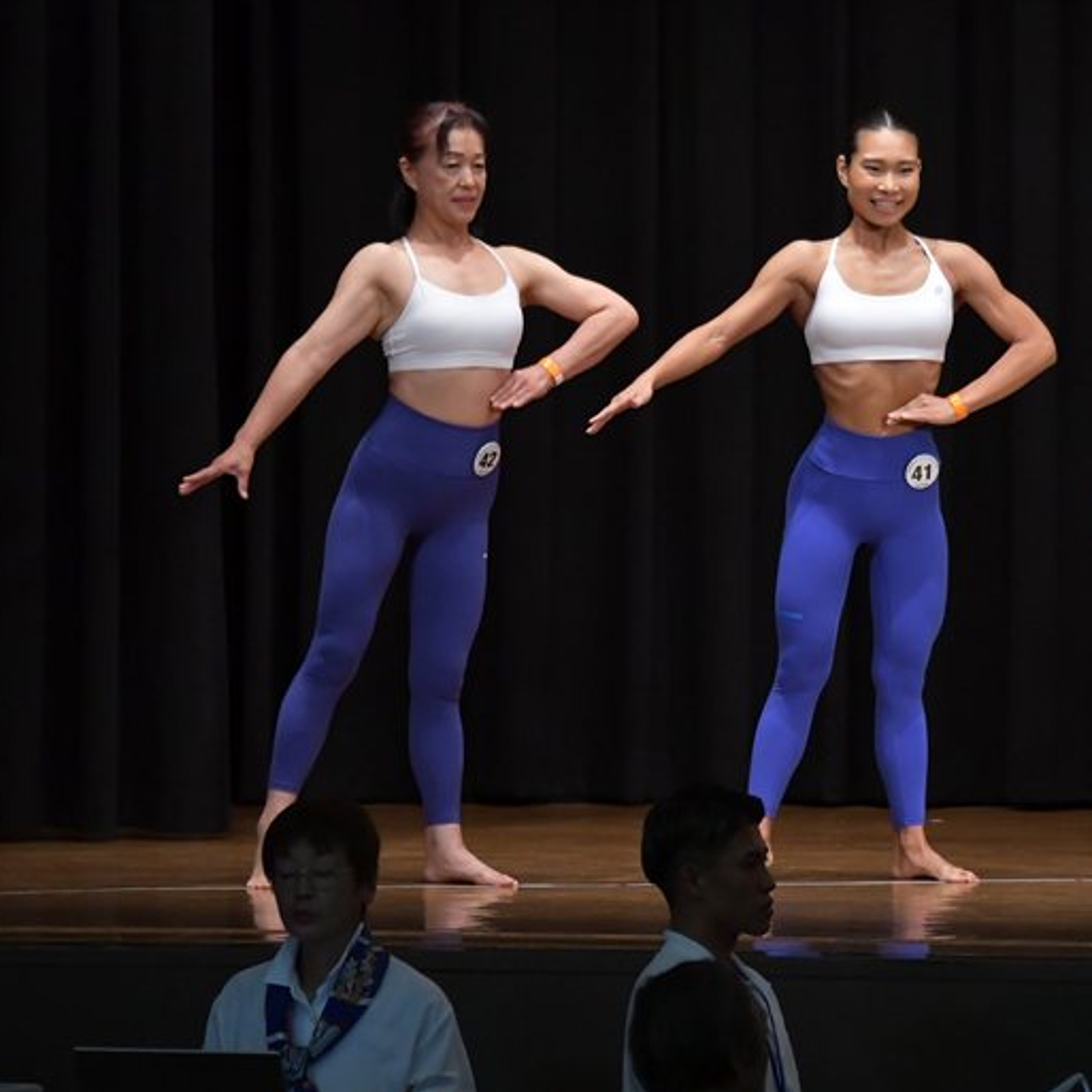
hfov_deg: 6.8
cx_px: 674
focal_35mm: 259
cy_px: 547
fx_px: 9244
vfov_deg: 6.8
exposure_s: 1/400
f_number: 5.6
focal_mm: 135
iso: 4000
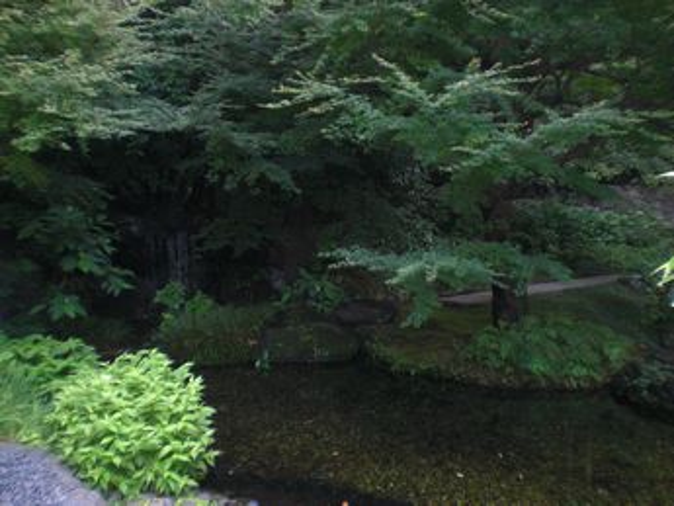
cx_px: 337
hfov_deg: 49.0
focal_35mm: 38
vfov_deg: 37.7
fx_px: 740
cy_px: 253
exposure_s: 1/60
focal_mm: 6.3
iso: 200
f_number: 3.1
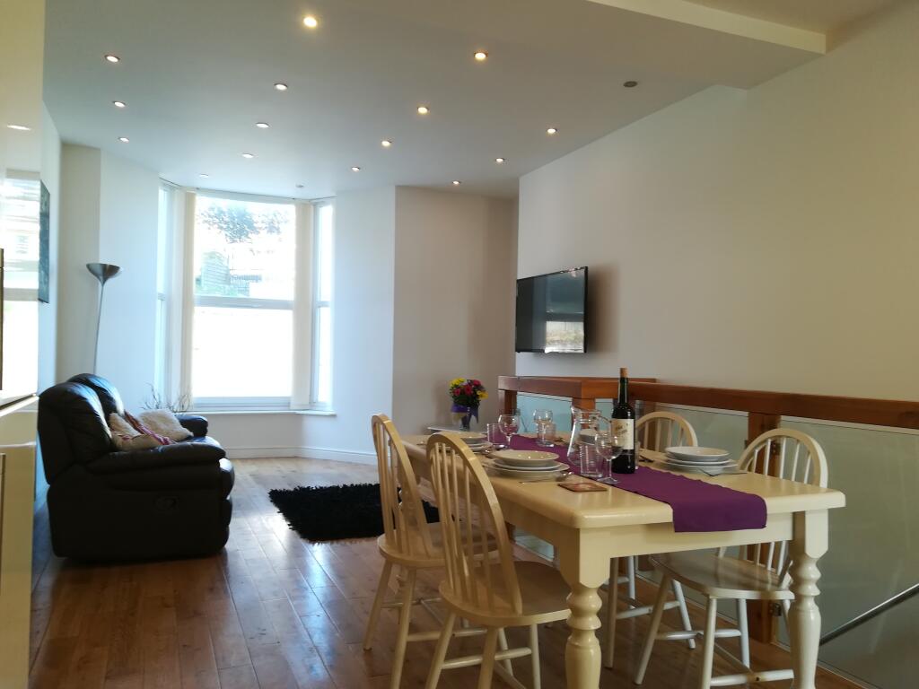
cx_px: 460
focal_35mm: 26
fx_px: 690
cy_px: 344
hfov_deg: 67.3
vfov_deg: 53.1
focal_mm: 3.83
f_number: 2.2
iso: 80
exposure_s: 1/33.3
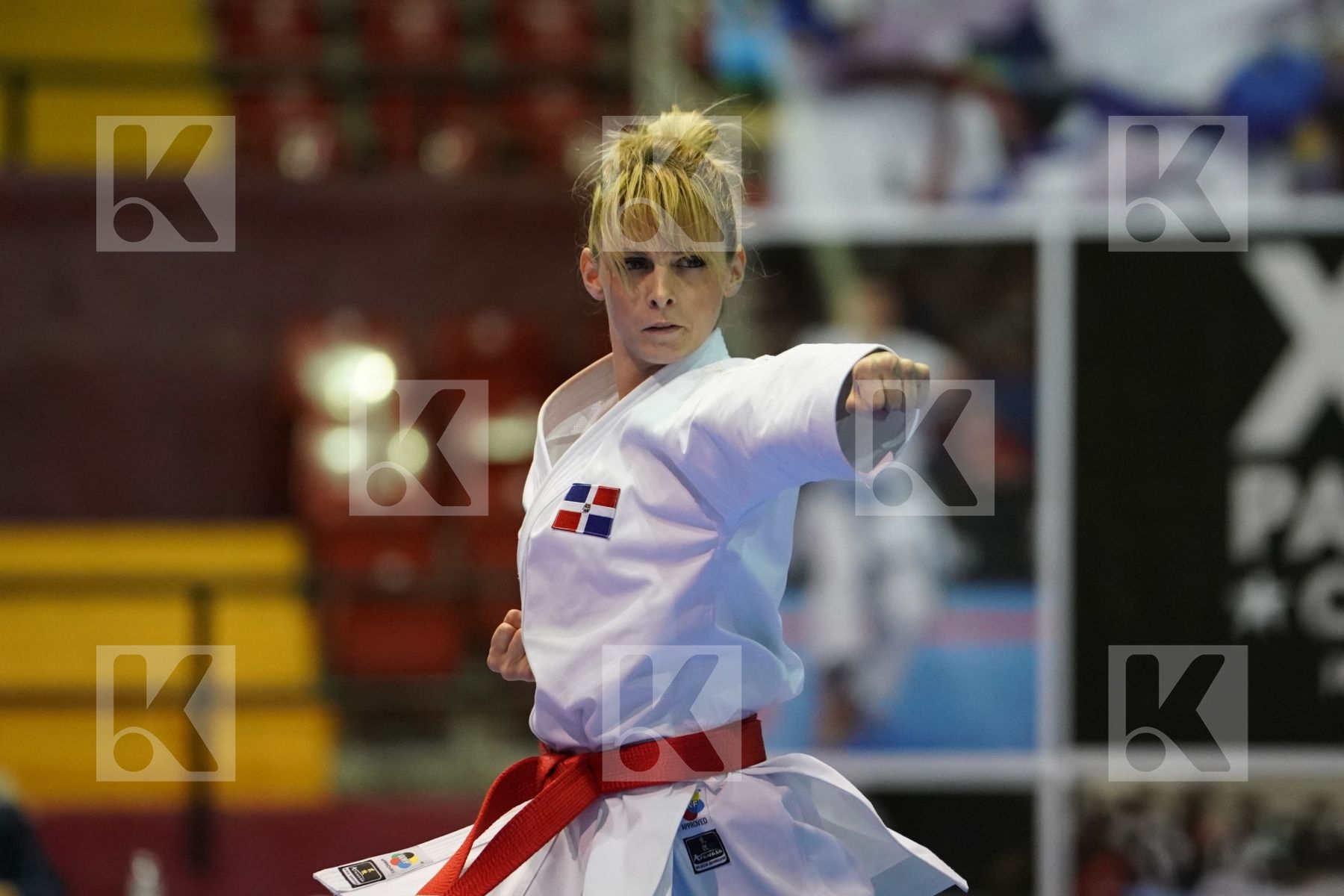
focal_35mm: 300
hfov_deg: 6.9
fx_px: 11199
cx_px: 672
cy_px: 448
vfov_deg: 4.6
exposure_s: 1/320
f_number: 2.8
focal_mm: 200
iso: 4000
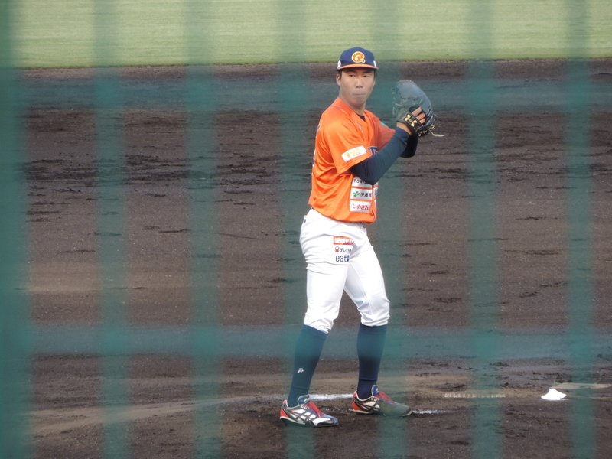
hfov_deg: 3.6
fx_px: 9724
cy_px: 230
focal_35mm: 550
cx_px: 306
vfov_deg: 2.7
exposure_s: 1/80
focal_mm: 98.1
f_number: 4.9
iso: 400
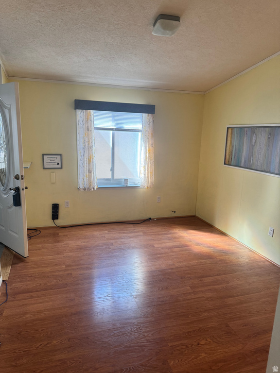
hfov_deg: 56.8
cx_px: 140
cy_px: 186
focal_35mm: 24
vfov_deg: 71.6
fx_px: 259
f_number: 1.78
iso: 160
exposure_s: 1/121
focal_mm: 6.76
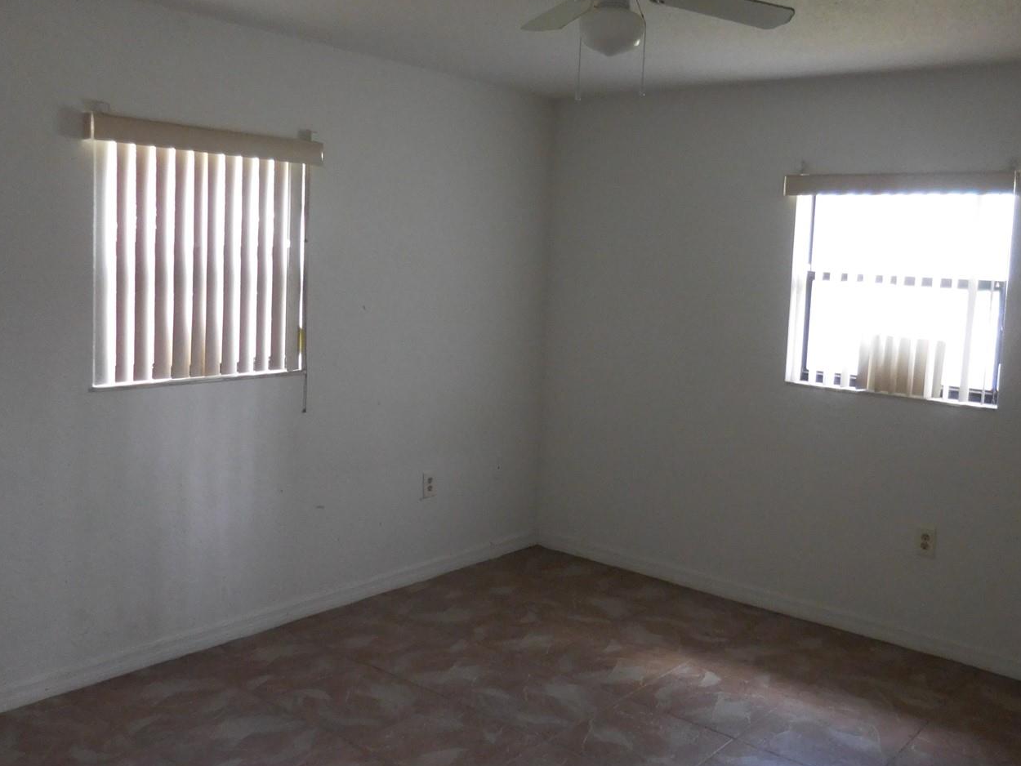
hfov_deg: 56.8
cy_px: 346
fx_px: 944
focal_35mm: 32
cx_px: 542
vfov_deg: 44.1
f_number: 3.3
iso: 400
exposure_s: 1/13
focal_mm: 4.5
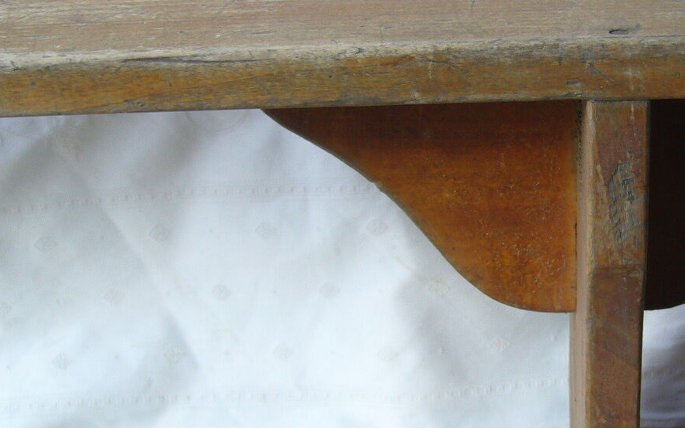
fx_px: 1251
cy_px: 308
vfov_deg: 19.3
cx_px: 552
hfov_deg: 29.9
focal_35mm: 67
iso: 80
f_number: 2.8
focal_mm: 5.8
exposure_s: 1/25
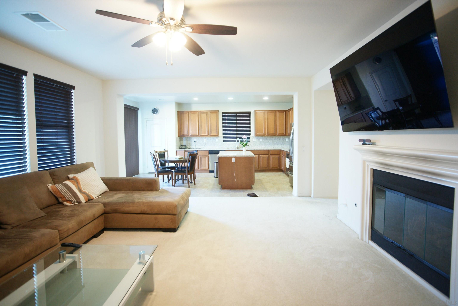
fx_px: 204
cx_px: 229
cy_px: 153
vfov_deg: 73.8
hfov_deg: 96.7
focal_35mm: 16
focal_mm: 16
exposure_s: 1/30
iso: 640
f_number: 2.8
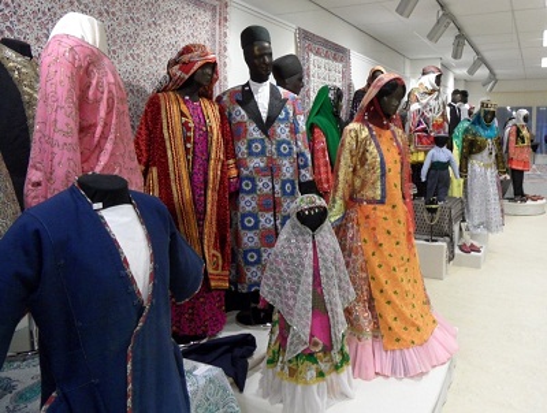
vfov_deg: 57.0
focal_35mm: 24
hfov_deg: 71.5
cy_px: 206
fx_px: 380
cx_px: 274
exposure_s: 1/20
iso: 200
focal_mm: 3.9
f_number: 3.2
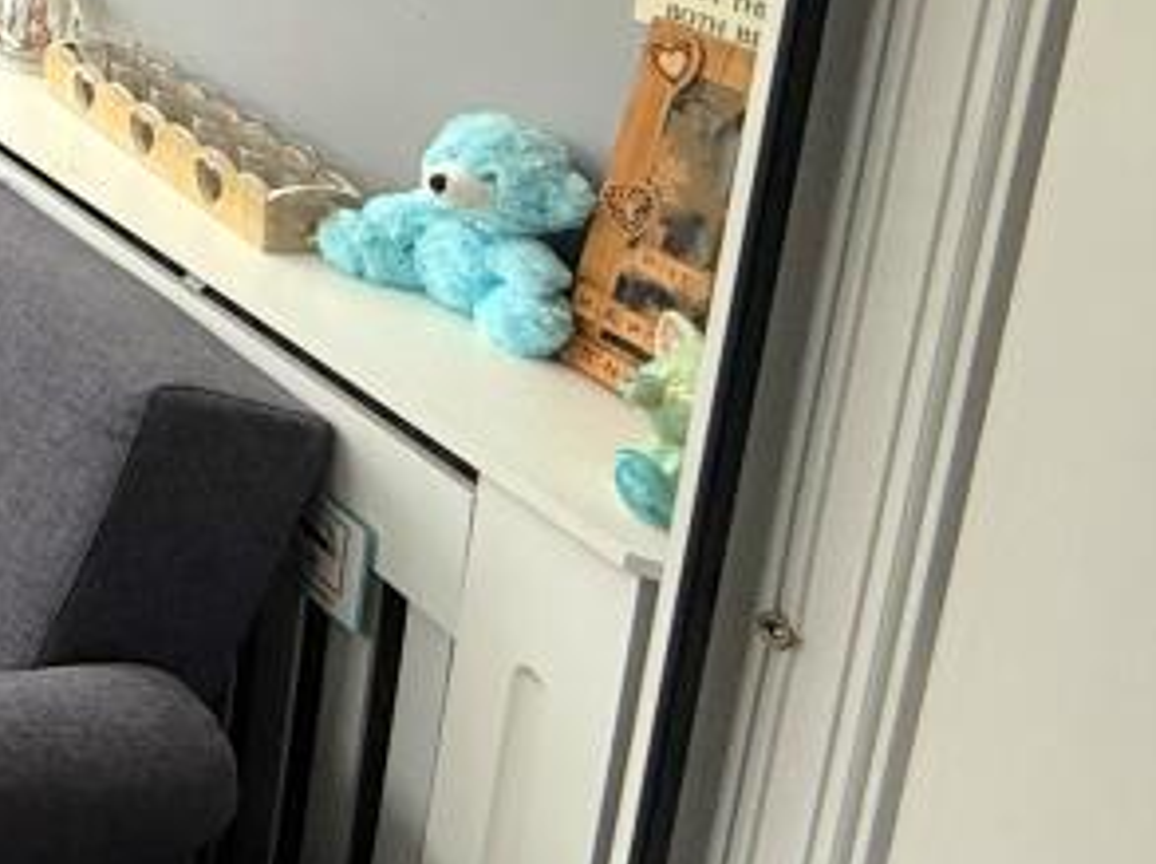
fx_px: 1634
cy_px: -233
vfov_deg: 25.8
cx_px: -836
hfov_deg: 23.5
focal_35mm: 49
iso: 50
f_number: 2.2
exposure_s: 1/99
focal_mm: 2.22
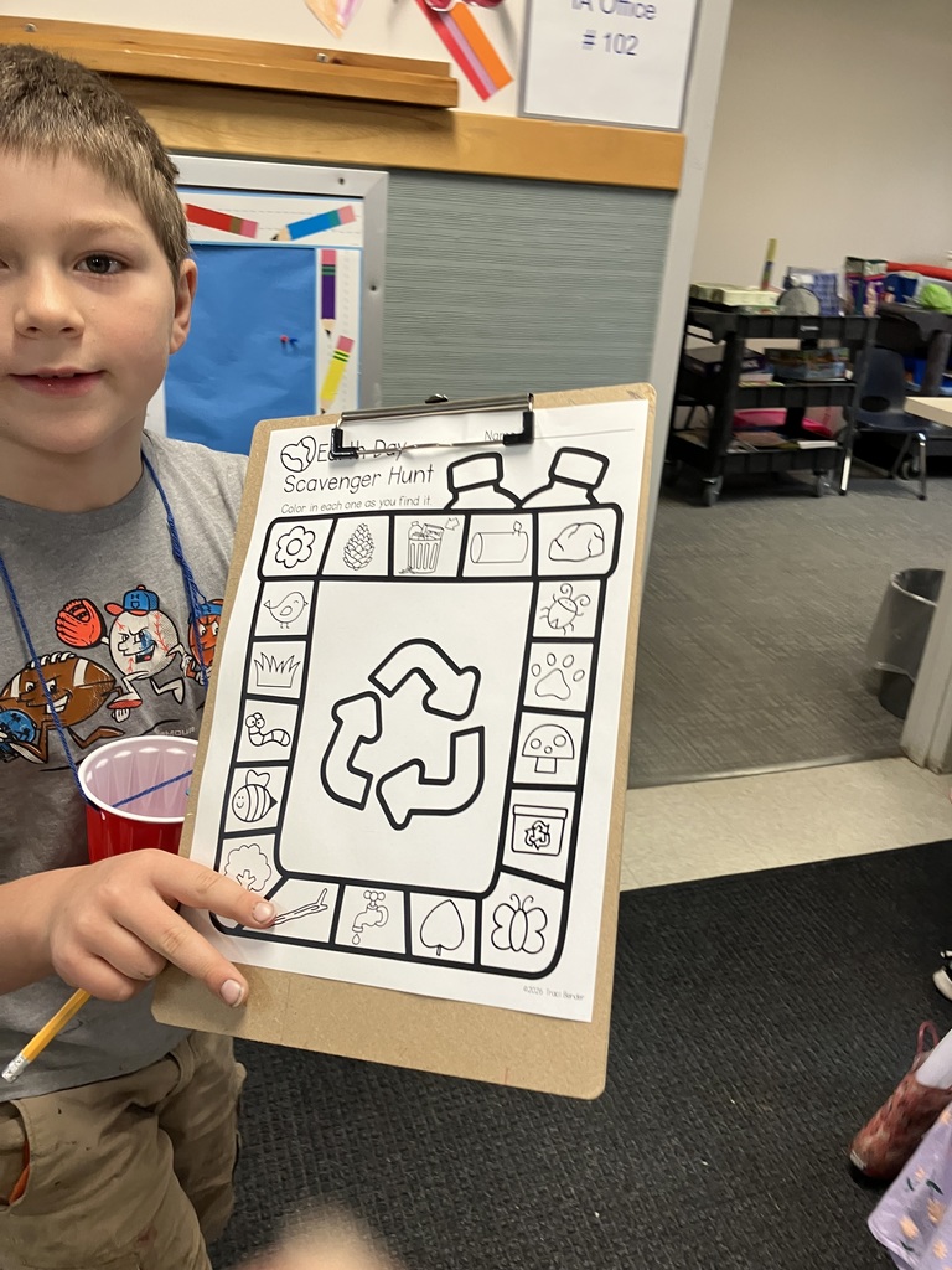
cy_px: 635
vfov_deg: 63.4
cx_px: 476
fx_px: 1027
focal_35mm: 28
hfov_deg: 49.7
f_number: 1.8
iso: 80
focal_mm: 3.99
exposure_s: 1/88
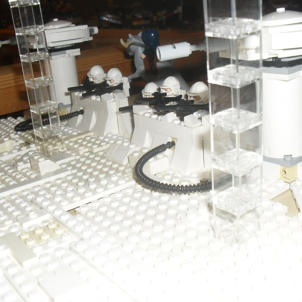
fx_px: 415
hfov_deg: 40.0
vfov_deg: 40.0
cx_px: 163
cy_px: 149
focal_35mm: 42
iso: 200
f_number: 3.2
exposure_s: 1/45
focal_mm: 6.3
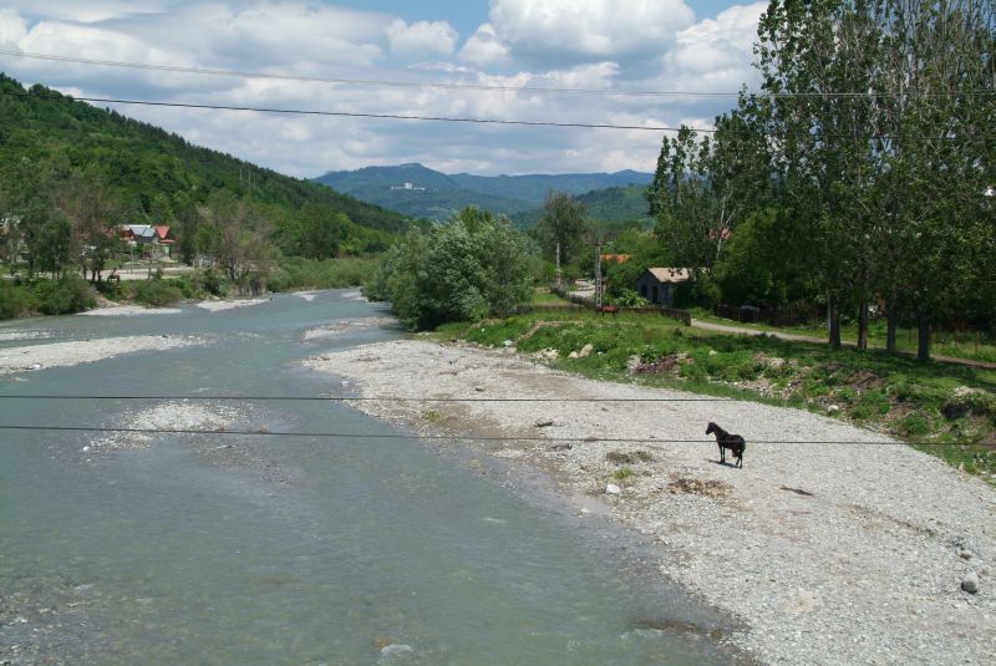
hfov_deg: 41.9
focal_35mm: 47
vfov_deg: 28.7
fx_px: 1301
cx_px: 498
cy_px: 333
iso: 200
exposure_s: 1/350
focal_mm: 31
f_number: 9.5
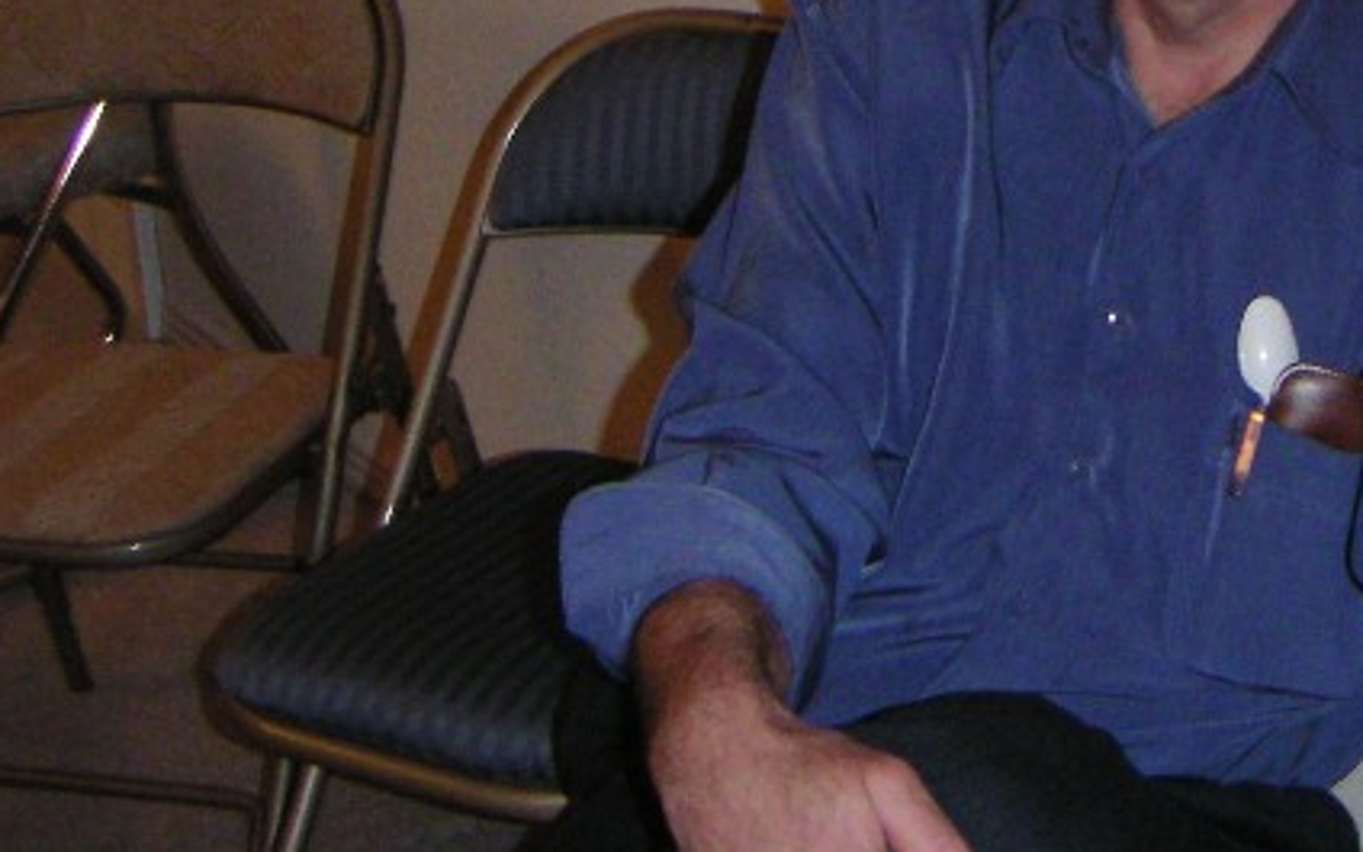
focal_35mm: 78
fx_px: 2897
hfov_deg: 25.9
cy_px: 3
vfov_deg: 16.4
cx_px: 1144
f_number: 2.9
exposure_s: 1/45
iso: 200
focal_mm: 5.1
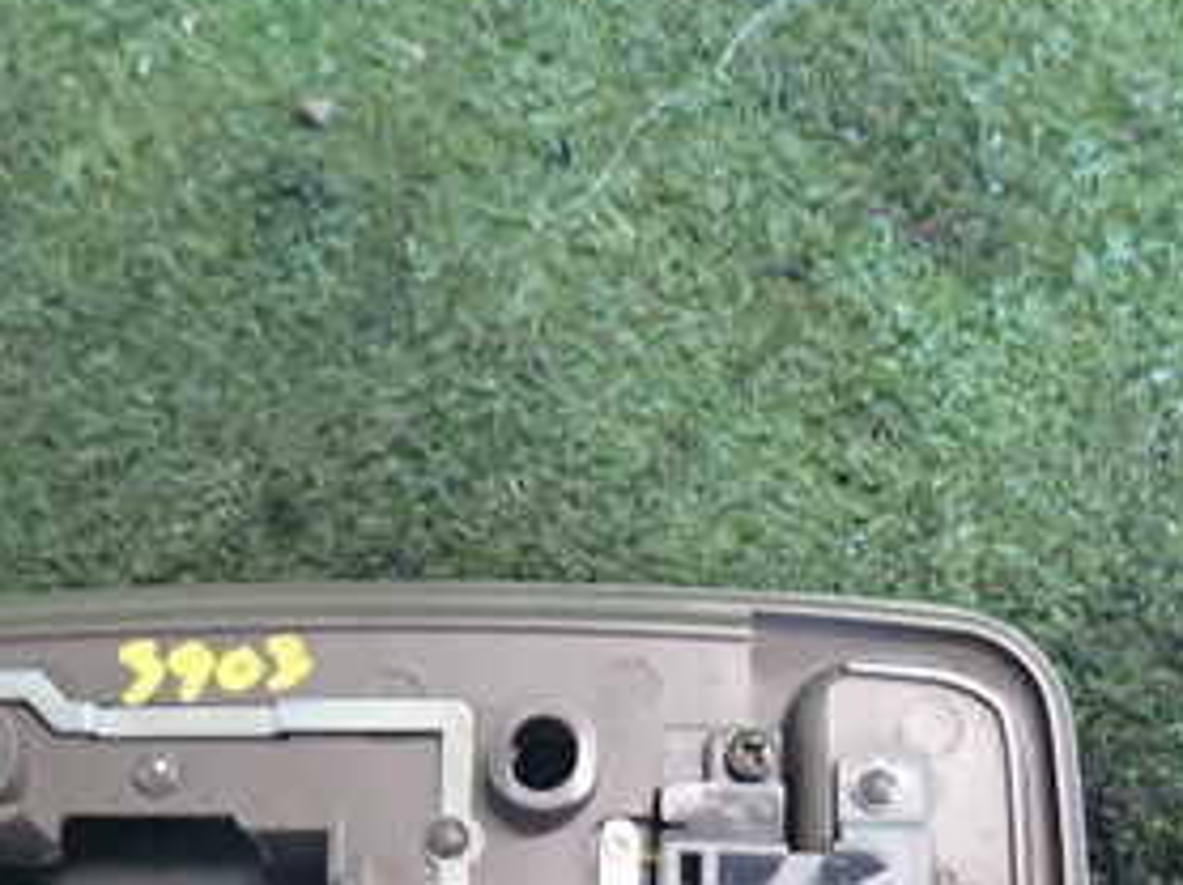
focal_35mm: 54
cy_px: 894
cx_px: 374
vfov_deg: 25.6
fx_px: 1844
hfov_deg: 35.2
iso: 400
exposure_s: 1/30
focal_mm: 4.5
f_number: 2
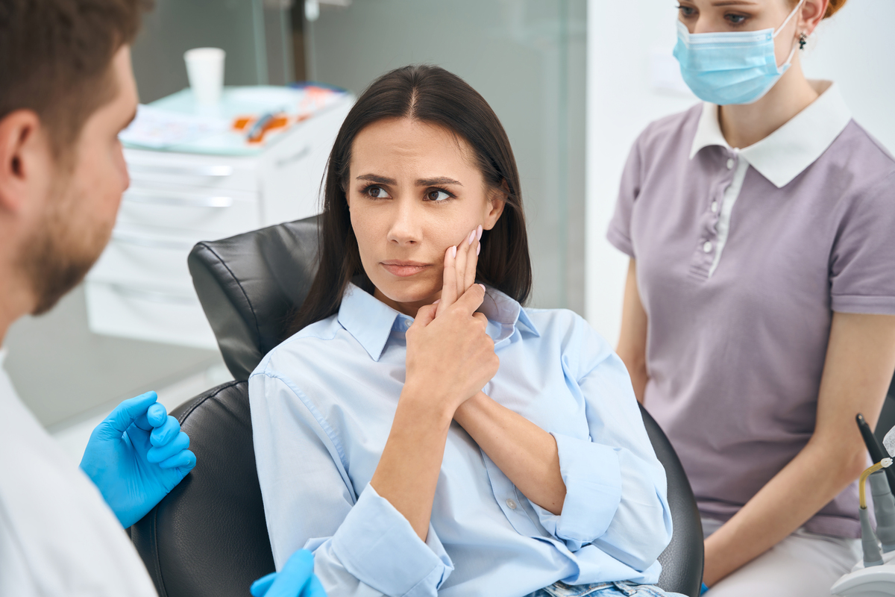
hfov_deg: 34.0
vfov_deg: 23.1
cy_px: 298
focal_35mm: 59
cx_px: 448
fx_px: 1462
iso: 100
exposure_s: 1/250
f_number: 2.8
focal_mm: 58.8
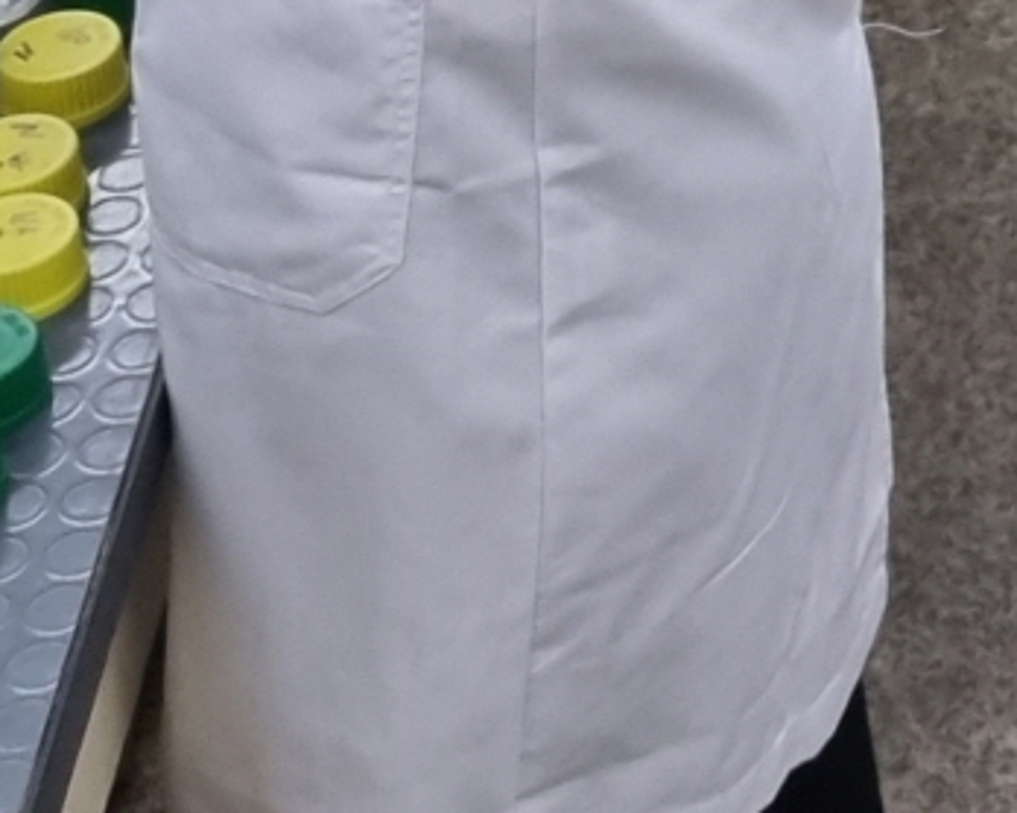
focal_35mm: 146
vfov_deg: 9.5
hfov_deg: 12.2
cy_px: -1111
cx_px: 1794
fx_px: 4392
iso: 160
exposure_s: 1/120
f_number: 1.8
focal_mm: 5.4
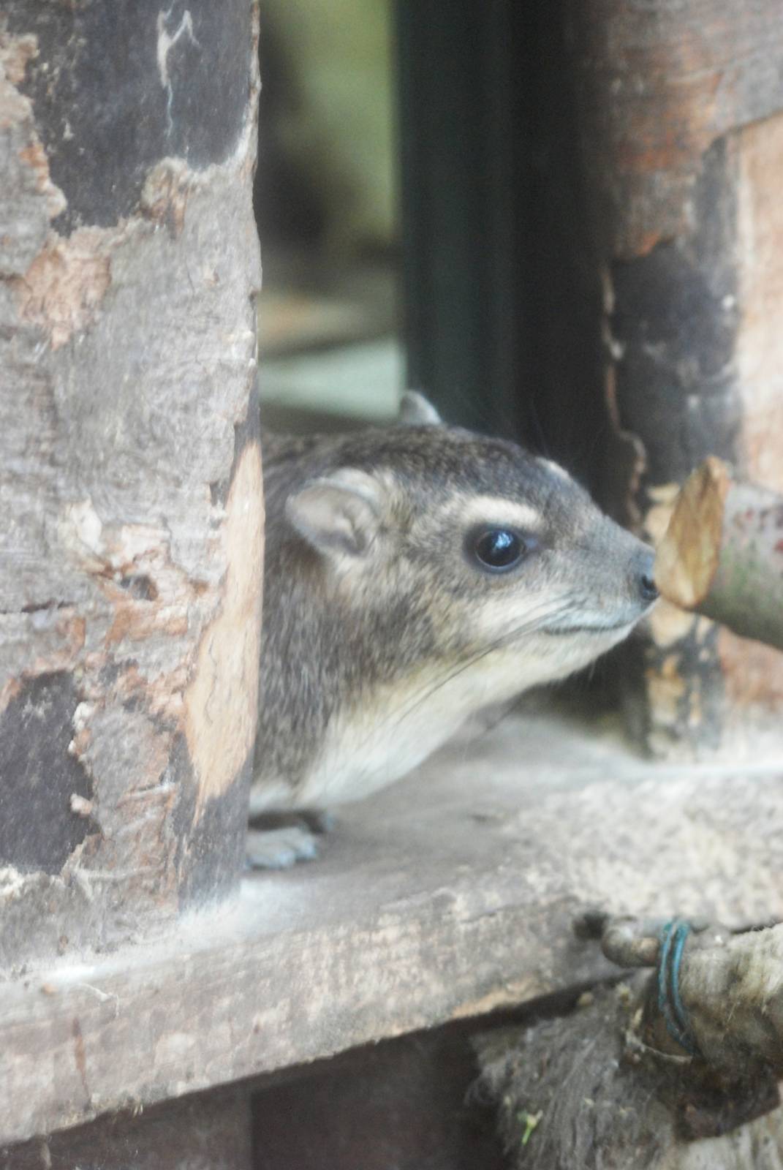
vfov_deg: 13.7
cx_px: 392
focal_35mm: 150
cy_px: 585
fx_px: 4880
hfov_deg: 9.2
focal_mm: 100
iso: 1600
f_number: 4.2
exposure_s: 1/15
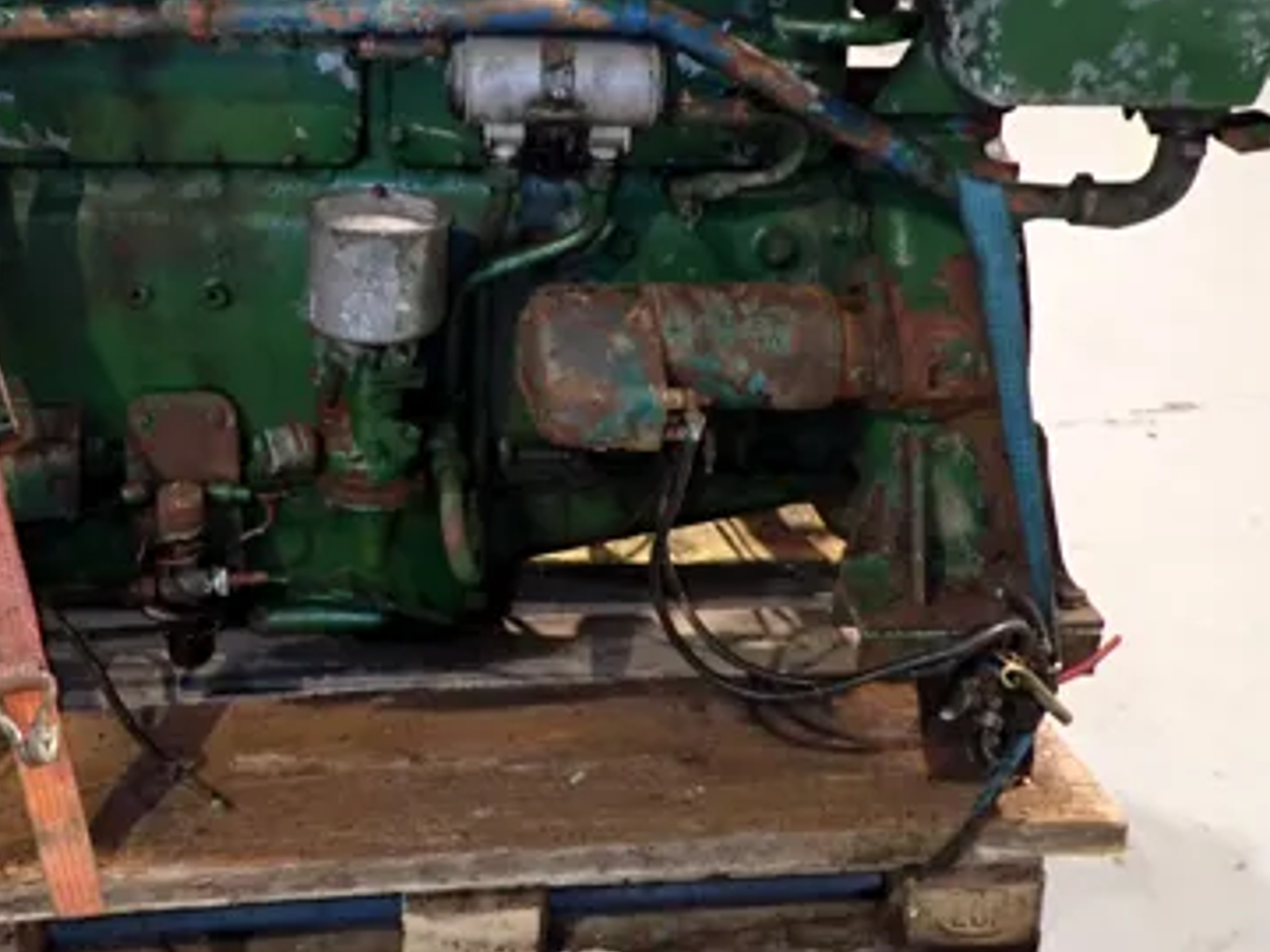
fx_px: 1578
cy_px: 227
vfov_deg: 32.9
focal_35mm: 43
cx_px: 430
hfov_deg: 43.3
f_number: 2
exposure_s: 1/20
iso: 800
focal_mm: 4.5
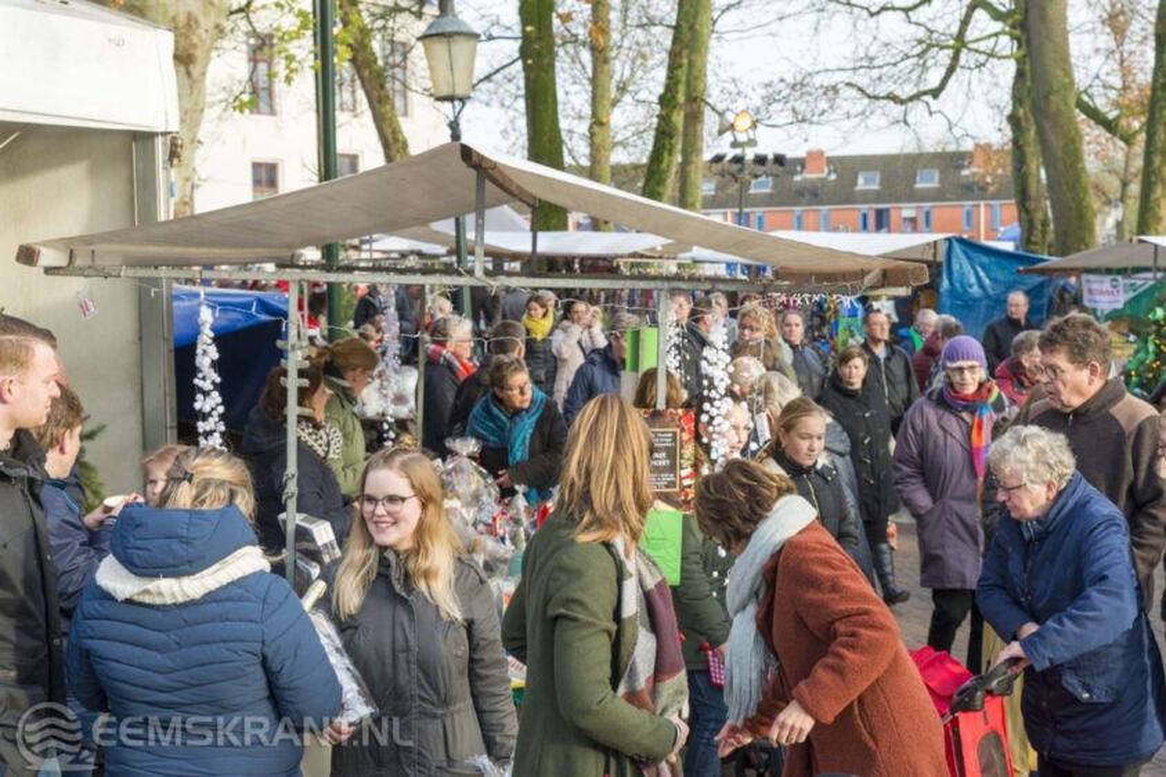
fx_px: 1781
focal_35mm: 55
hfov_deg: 36.2
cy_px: 388
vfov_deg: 24.6
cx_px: 583
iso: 800
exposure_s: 1/250
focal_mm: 55
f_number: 6.3
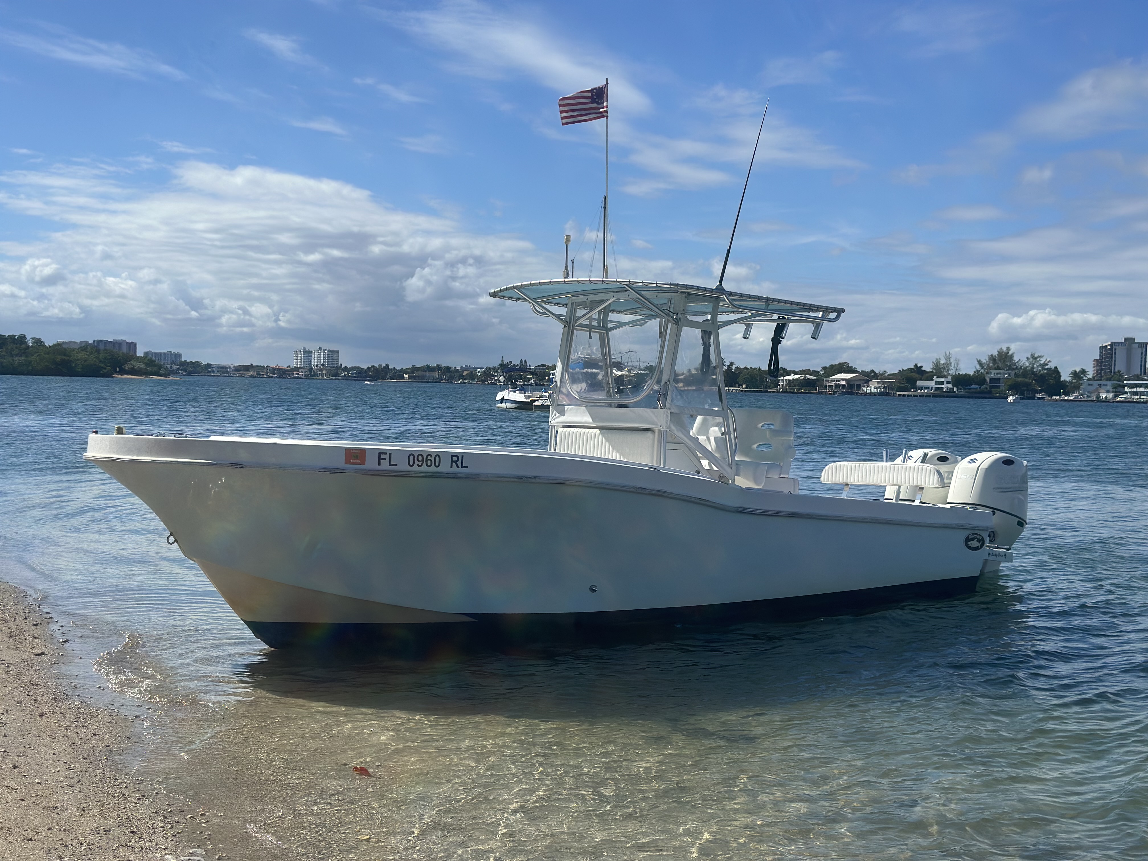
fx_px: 1592
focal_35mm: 48
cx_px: 574
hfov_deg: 39.7
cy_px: 430
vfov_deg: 30.3
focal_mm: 6.86
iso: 100
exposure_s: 1/10870
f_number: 1.78
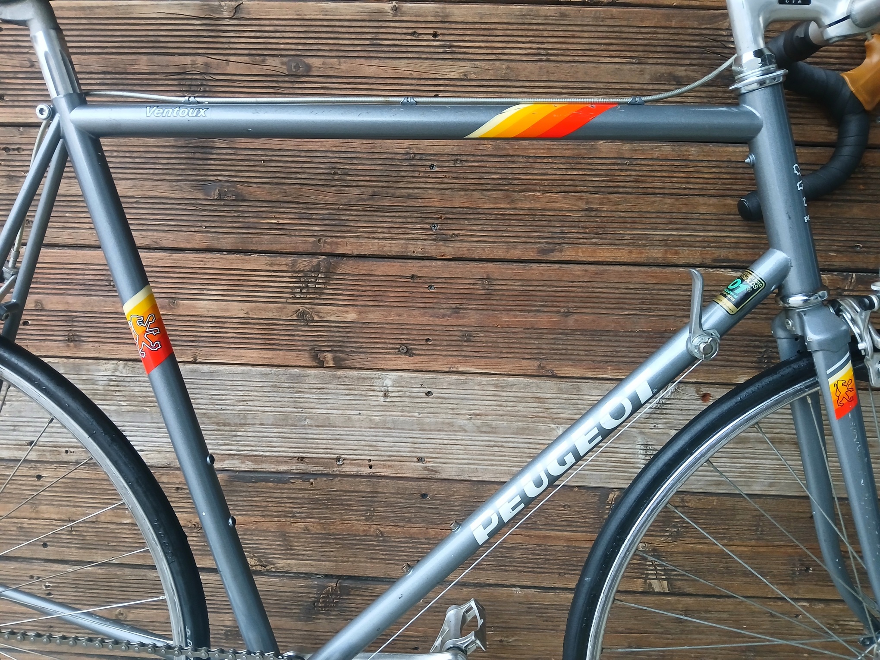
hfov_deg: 67.3
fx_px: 661
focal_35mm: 26
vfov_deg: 53.1
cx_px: 440
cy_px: 330
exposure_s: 1/50.3
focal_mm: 3.98
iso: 250
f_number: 1.8
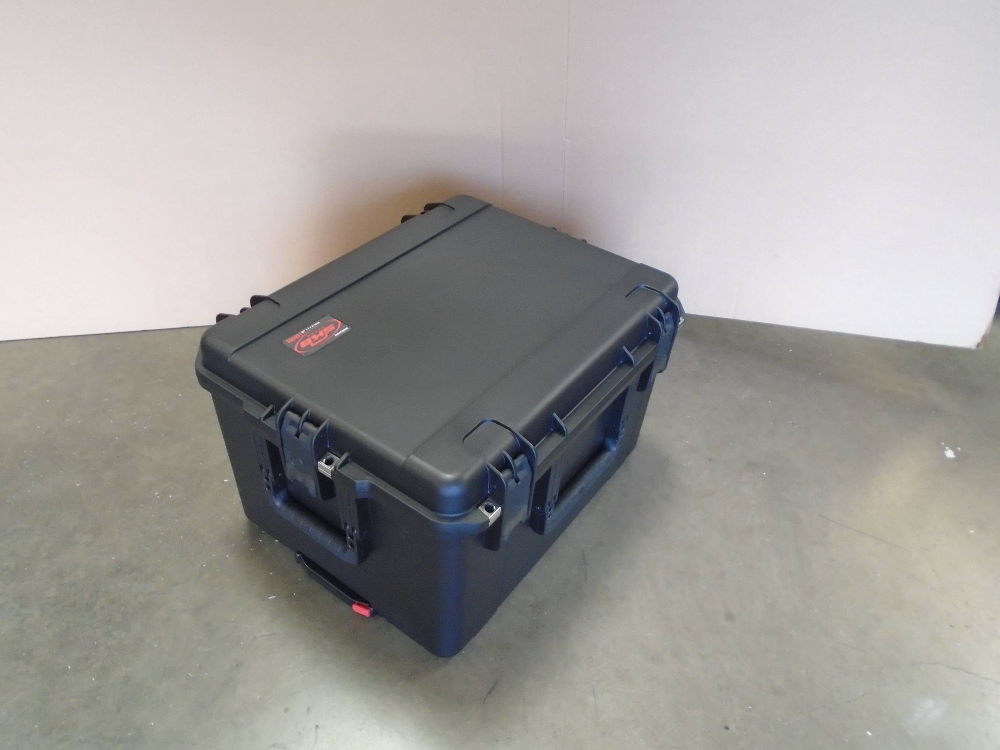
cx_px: 500
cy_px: 375
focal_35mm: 26
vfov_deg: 53.1
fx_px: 751
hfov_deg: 67.3
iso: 320
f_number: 3.2
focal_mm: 4.6
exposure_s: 1/30
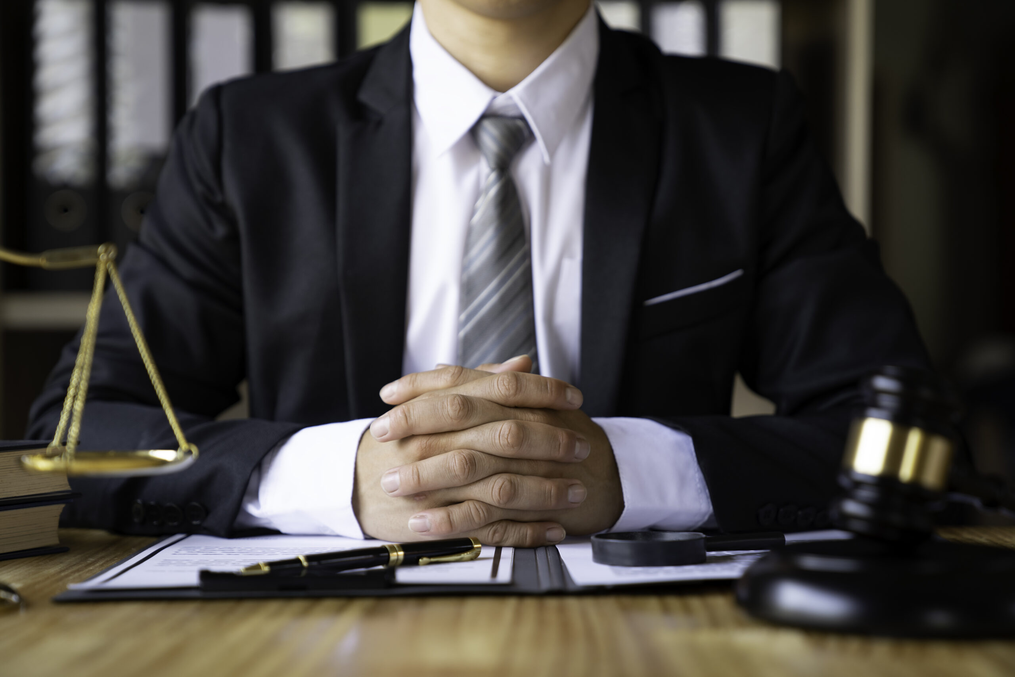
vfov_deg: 19.5
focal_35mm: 70
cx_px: 508
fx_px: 1974
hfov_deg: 28.8
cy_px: 338
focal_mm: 70
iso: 250
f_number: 2.8
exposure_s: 1/125
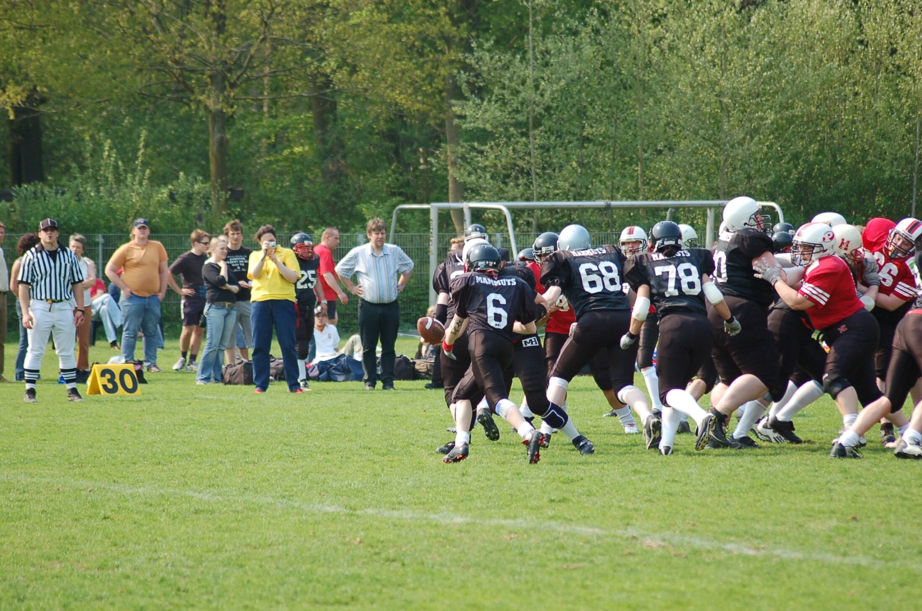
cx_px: 461
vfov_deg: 6.1
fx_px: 5752
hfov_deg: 9.2
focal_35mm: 225
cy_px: 306
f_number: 4.5
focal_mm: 150
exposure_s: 1/1000
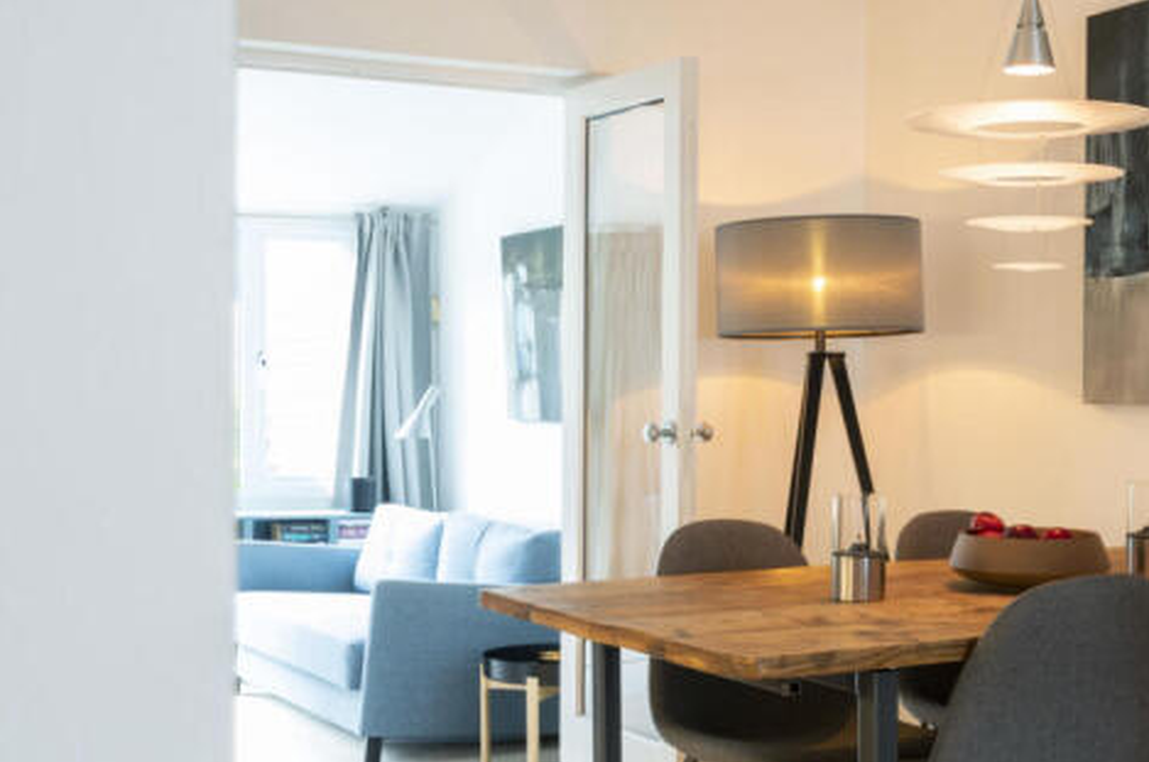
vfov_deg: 31.8
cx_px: 625
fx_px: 1338
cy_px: 414
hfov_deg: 46.4
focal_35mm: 42
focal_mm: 30
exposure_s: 3
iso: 200
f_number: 16
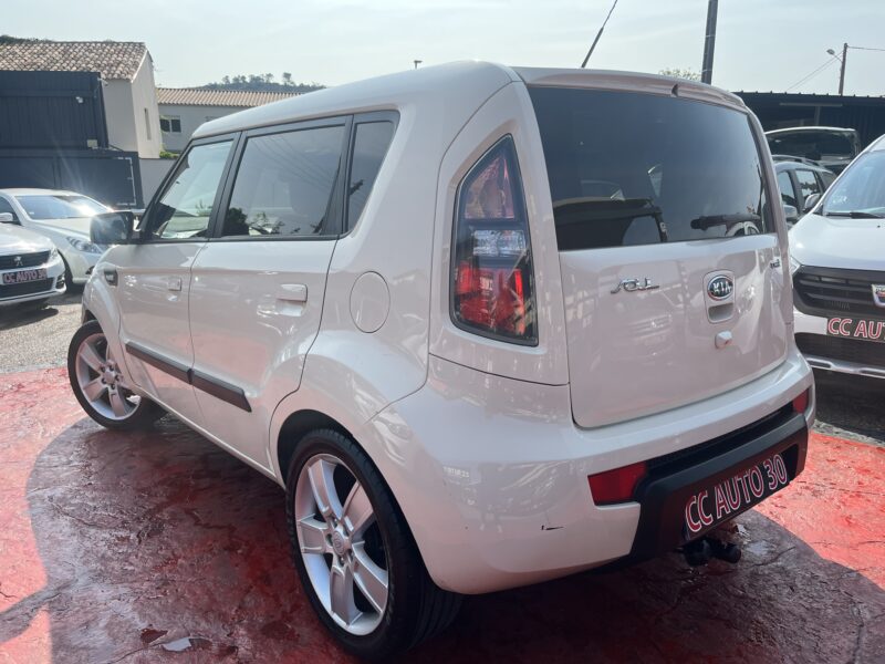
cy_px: 332
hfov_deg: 67.3
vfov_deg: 53.1
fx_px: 665
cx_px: 442
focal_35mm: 26
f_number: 1.6
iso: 50
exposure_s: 1/2137
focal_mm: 5.1
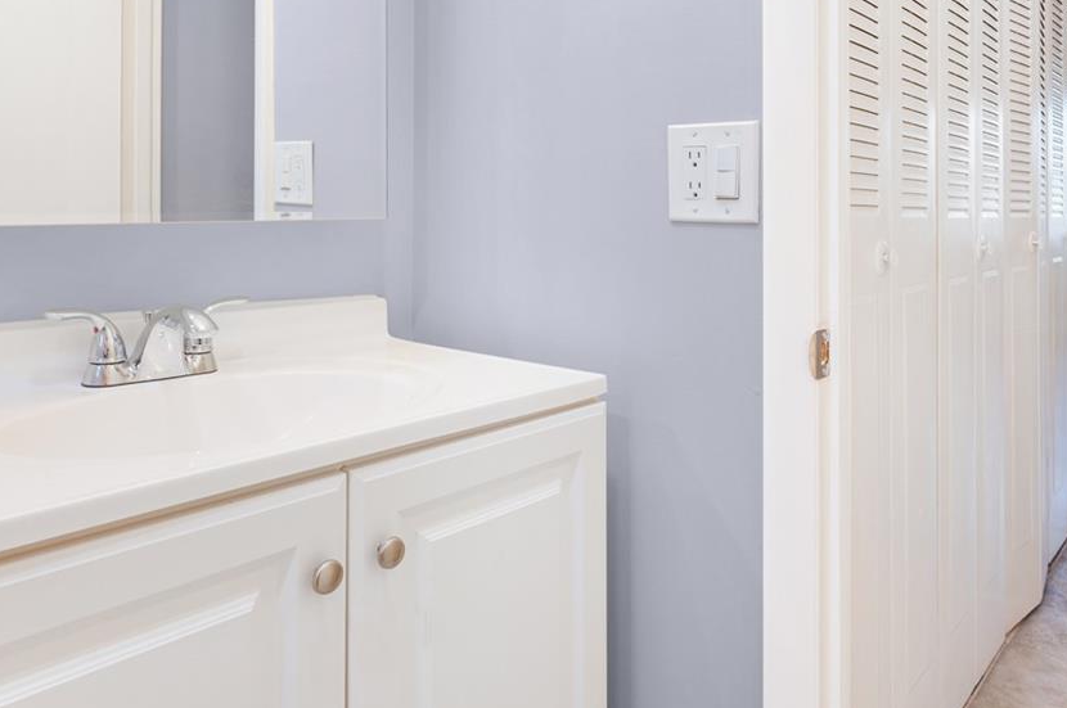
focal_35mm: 27
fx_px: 799
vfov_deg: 46.4
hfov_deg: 67.3
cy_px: 195
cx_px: 590
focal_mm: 14
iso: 100
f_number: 7.1
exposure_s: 1/25
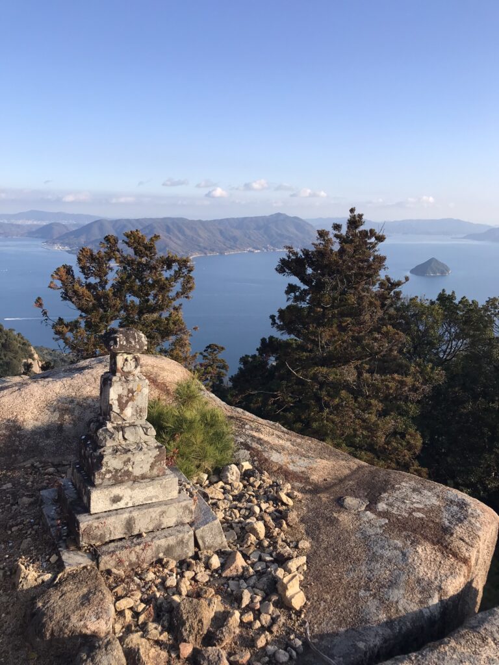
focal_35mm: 28
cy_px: 332
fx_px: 538
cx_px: 250
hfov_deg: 49.7
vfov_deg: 63.4
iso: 20
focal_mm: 3.99
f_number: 1.8
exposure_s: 1/1227
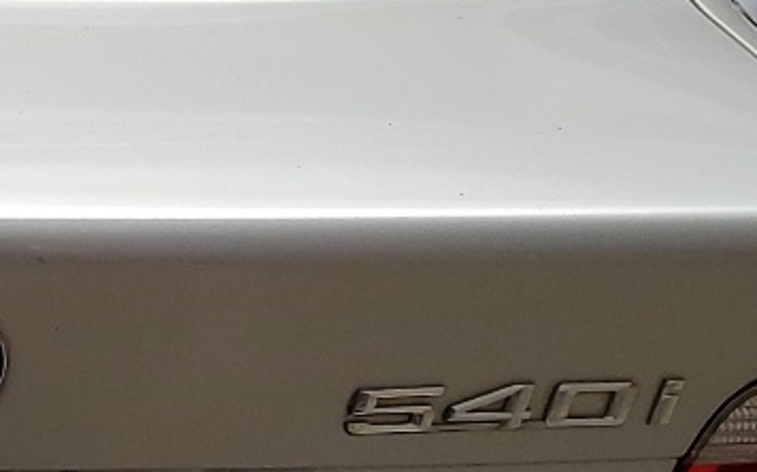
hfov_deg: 16.3
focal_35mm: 124
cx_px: -111
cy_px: 466
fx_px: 2557
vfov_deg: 10.5
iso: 77
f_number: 1.5
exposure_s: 1/120
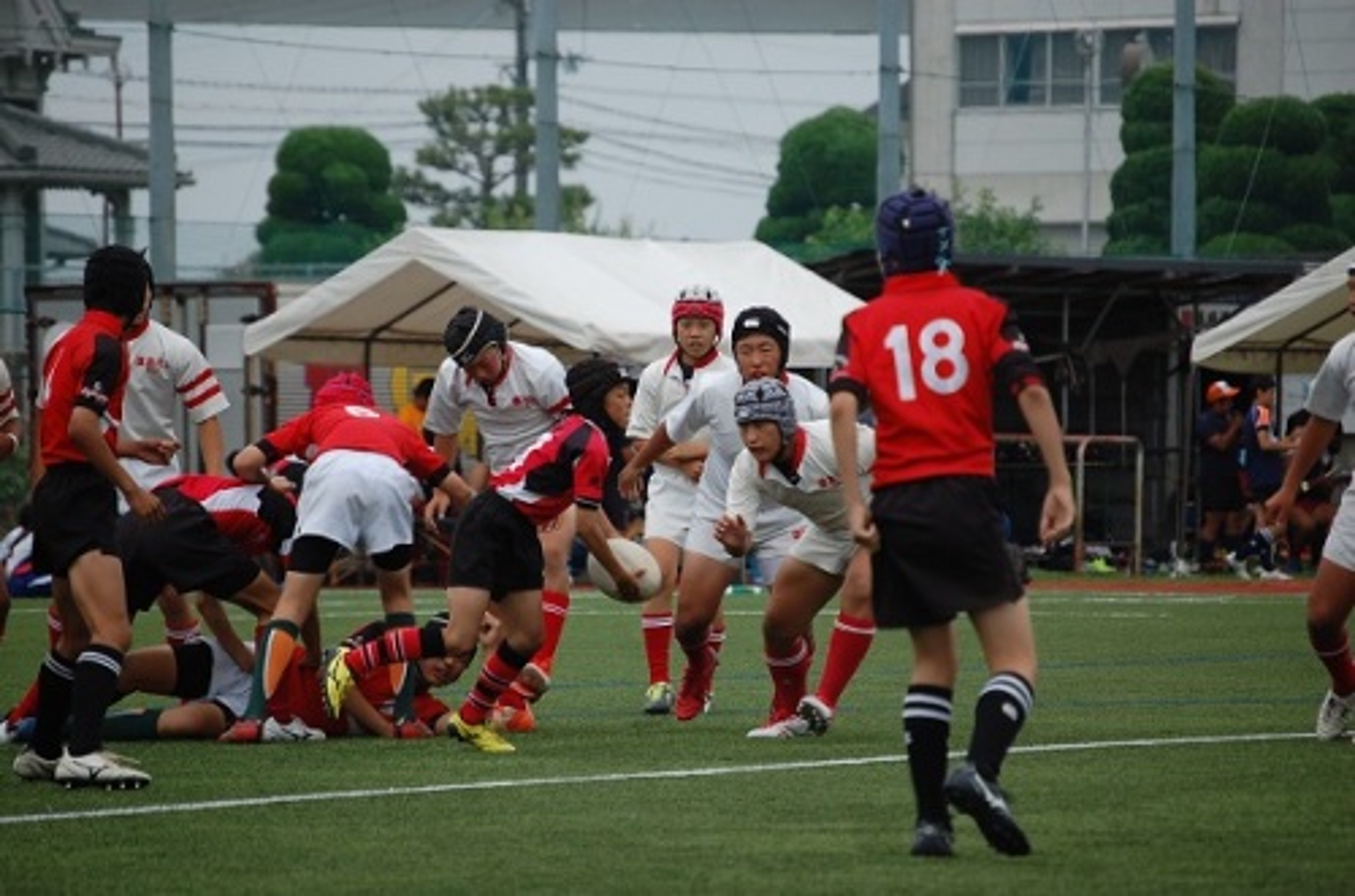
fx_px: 11267
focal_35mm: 300
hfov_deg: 6.9
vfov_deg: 4.6
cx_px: 678
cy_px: 448
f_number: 5.6
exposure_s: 1/1000
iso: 320
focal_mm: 200
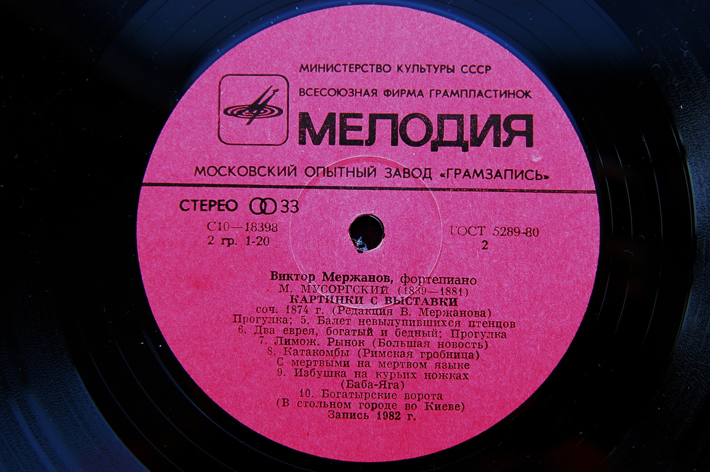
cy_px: 236
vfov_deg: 25.7
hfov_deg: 37.9
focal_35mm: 52
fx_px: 1035
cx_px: 355
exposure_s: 1/50
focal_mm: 35
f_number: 3.5
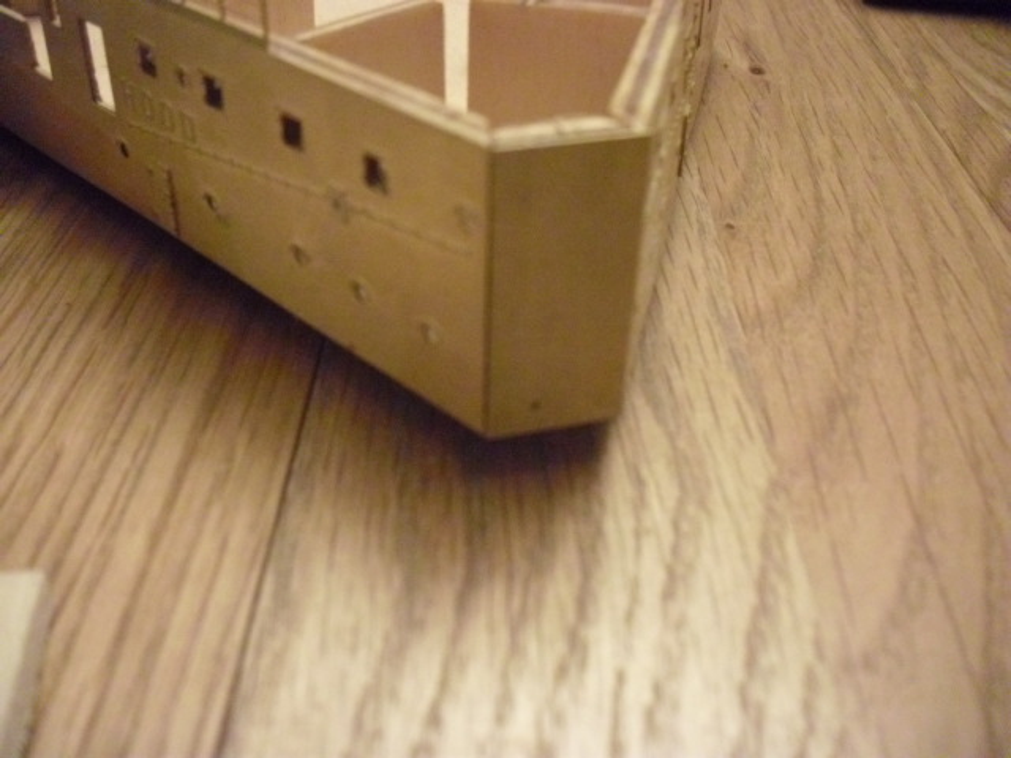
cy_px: 379
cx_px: 506
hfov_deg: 49.0
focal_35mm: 38
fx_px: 1110
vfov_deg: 37.7
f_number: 2.8
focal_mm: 6.2
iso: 800
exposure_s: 1/30
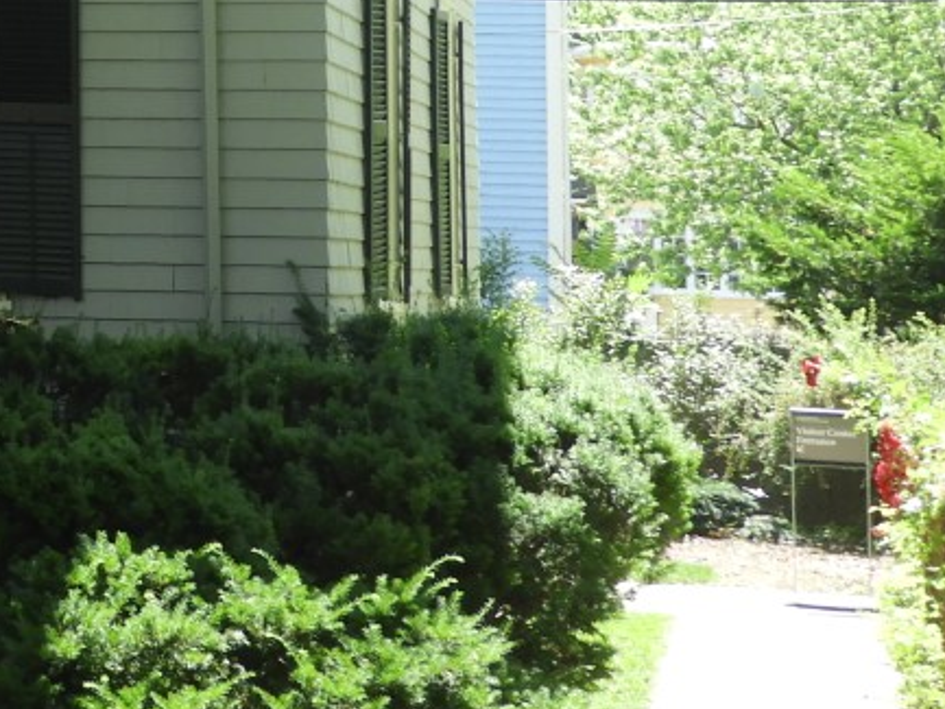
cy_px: -303
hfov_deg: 13.8
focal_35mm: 133
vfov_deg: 10.8
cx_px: -537
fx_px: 3632
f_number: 3.8
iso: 100
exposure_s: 1/125
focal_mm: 7.2
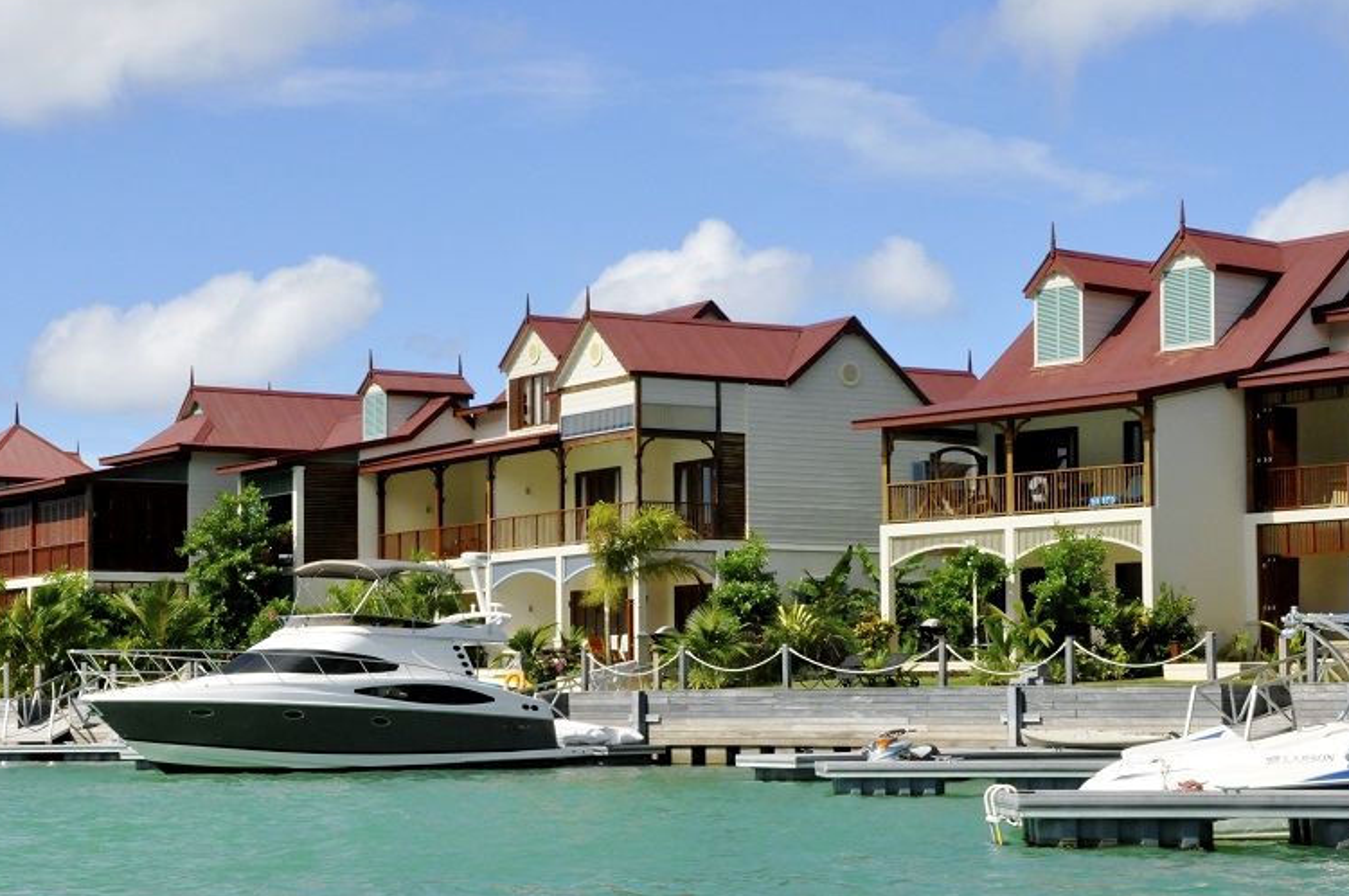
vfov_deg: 17.9
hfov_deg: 26.6
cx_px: 563
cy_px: 560
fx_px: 2844
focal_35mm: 76
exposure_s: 1/1000
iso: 2000
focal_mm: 38
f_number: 16
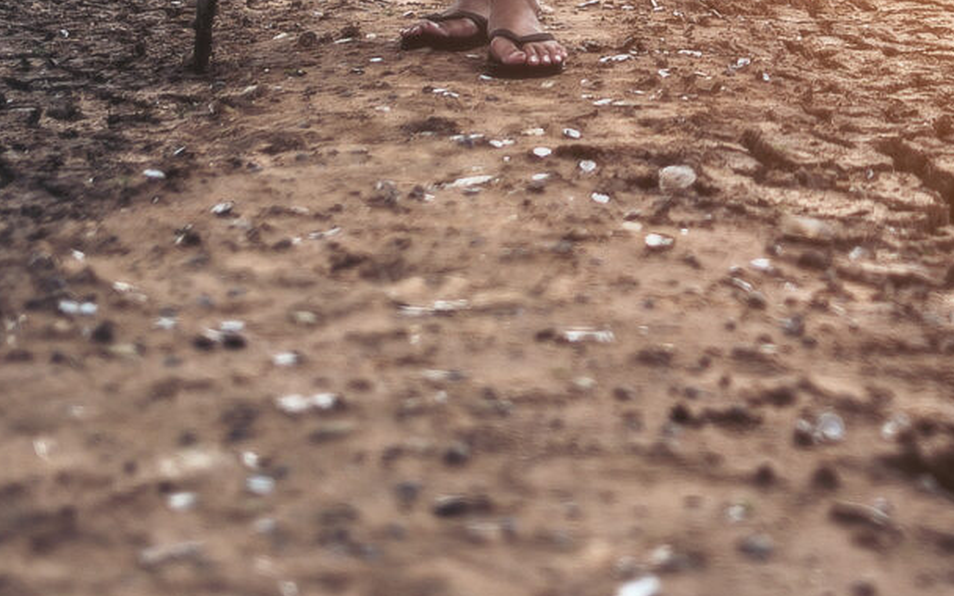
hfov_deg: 16.2
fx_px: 3120
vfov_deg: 10.0
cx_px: 1338
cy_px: -656
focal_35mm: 120
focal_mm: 28
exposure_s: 1/500
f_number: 1.8
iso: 80
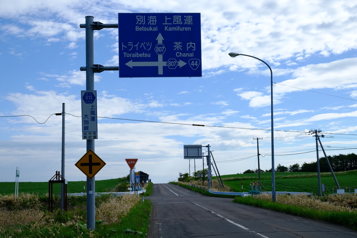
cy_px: 119
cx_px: 178
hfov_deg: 40.3
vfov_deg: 27.5
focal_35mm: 49
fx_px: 486
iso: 200
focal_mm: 32.9
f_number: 8
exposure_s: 1/420
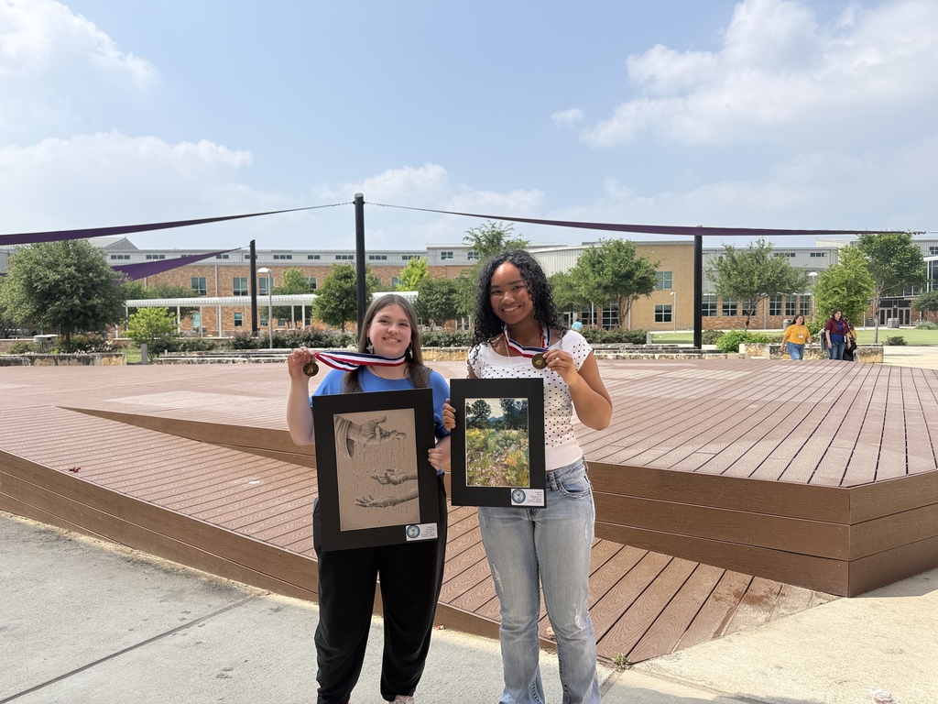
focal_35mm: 24
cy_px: 352
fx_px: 650
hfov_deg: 71.6
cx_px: 469
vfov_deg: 56.8
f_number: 1.78
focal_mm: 6.76
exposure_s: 1/4673
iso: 80
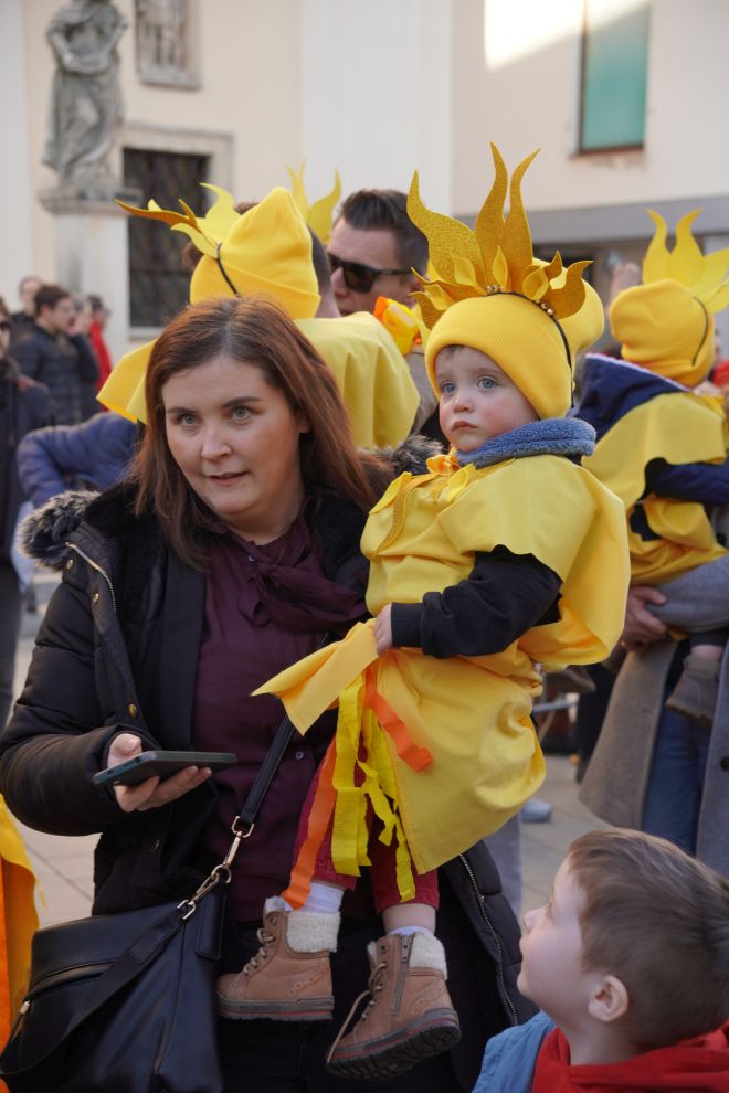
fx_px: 2055
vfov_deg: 29.8
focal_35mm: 68
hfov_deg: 20.1
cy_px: 546
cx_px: 364
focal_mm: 45.1
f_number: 4
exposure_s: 1/200
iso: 160
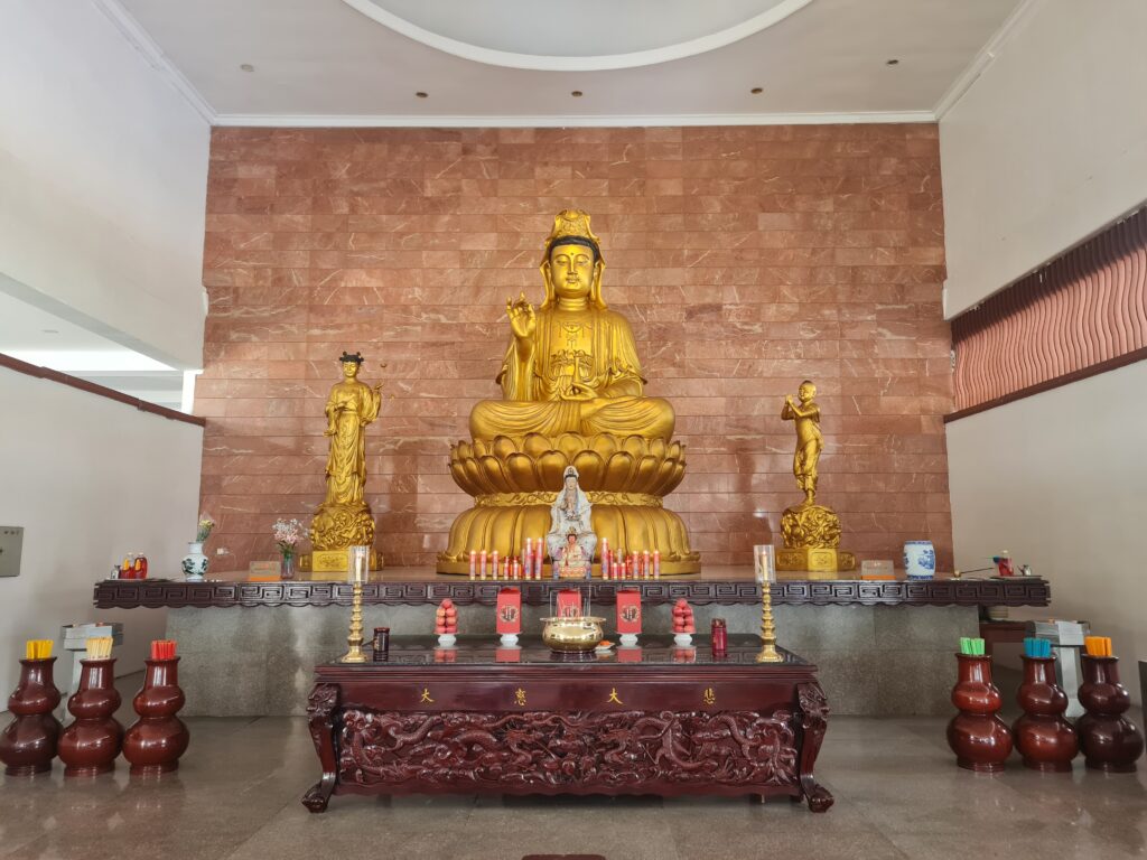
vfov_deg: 53.1
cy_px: 430
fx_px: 862
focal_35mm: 26
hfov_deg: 67.3
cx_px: 574
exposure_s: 1/50
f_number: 1.8
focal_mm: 5.4
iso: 320
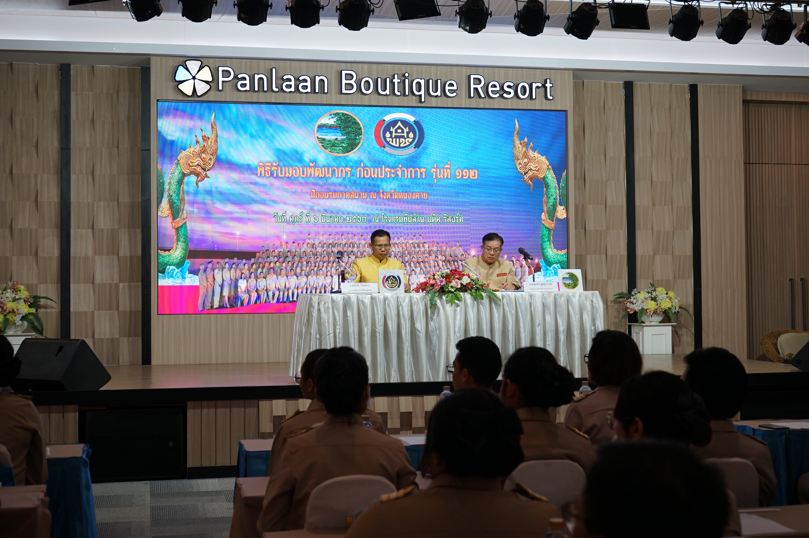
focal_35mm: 50
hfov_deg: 39.6
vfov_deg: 26.9
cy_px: 269
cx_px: 404
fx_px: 1123
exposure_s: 1/80
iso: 800
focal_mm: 50
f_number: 5.6
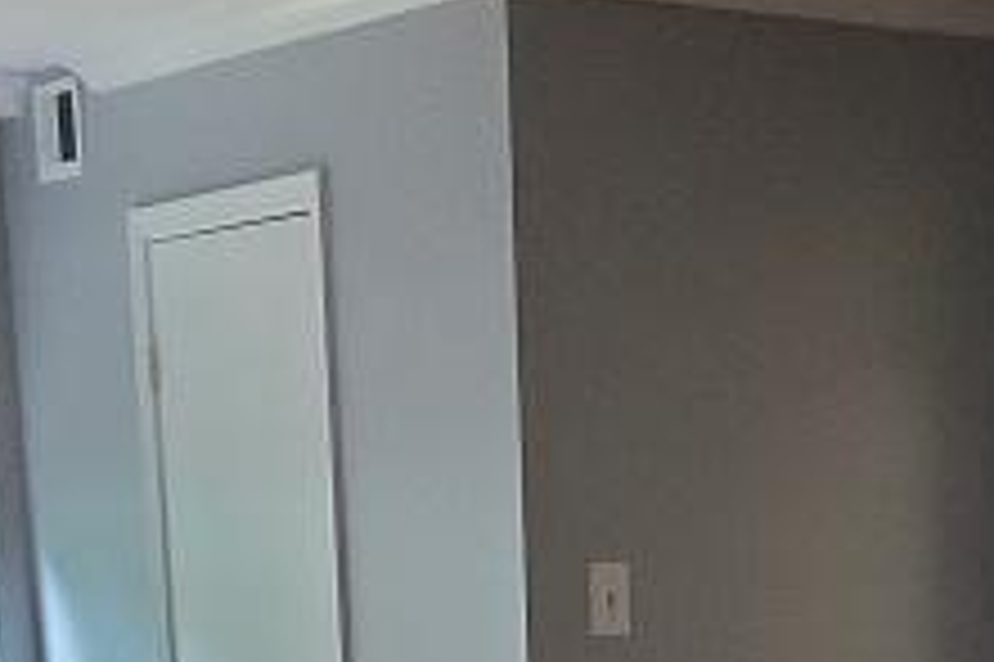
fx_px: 2925
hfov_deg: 19.1
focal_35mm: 106
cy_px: 1419
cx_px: 787
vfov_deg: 11.4
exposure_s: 1/120
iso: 320
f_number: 1.5
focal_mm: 4.3
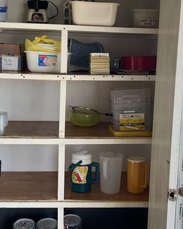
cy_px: 111
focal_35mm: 55
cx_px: 86
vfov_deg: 34.1
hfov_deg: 27.6
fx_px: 372
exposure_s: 1/120
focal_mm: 3
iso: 25
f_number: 1.8
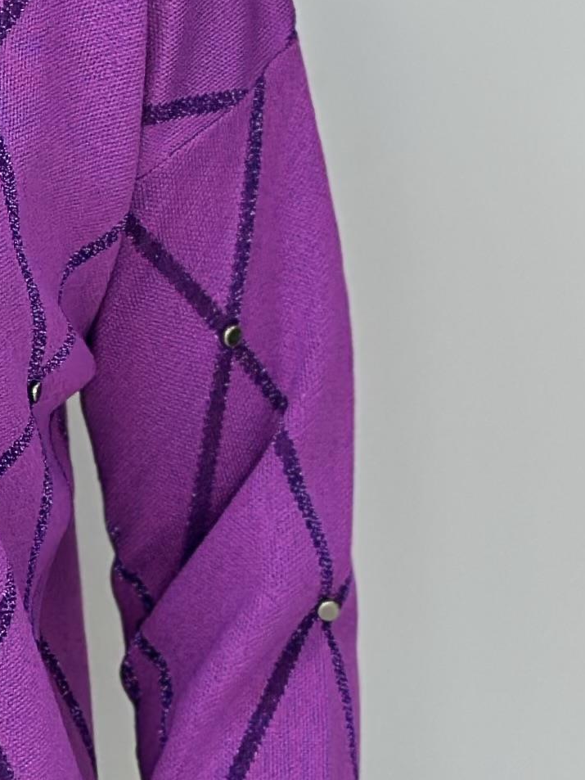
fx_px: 4573
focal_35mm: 203
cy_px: 257
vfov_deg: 9.7
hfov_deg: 7.2
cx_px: -320
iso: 100
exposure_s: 1/100
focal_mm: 6.86
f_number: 1.78
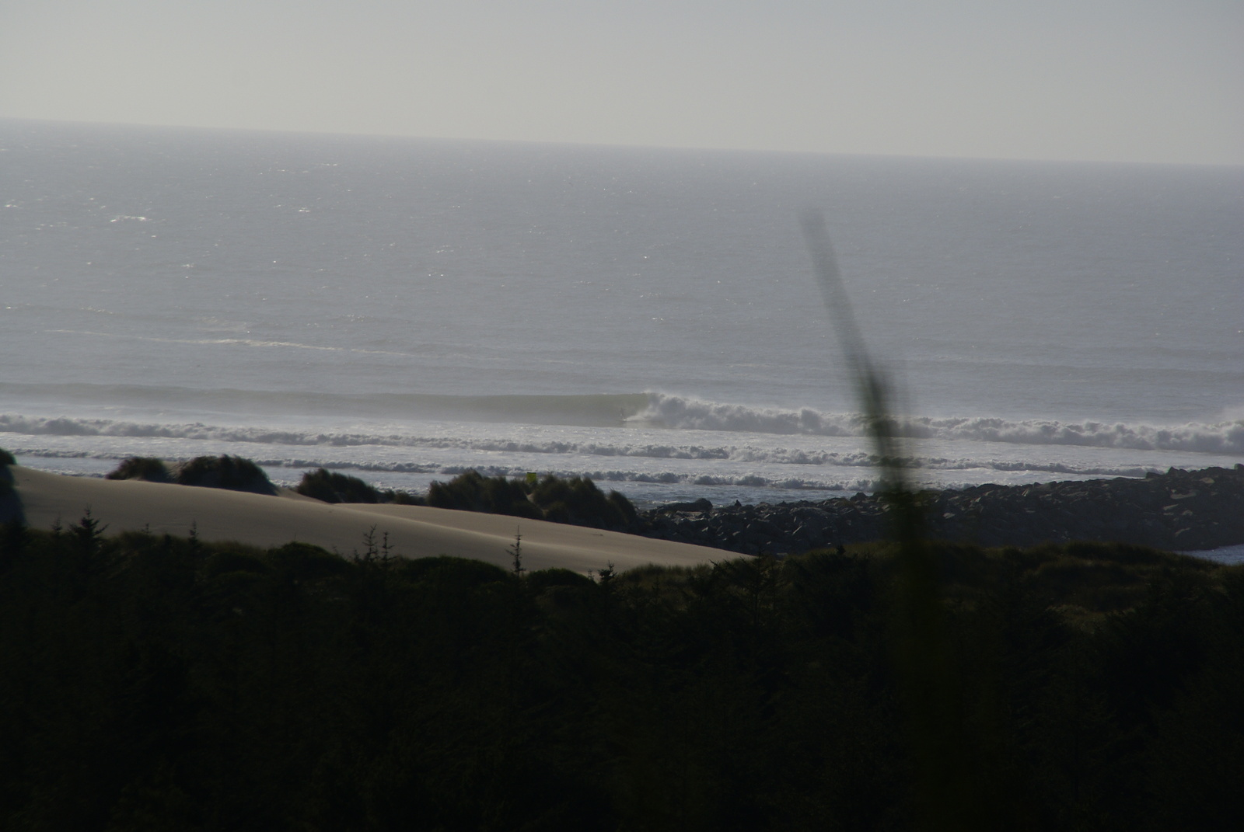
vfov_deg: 4.6
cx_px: 622
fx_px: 10379
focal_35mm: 300
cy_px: 416
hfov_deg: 6.9
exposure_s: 1/400
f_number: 10
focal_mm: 200
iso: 100
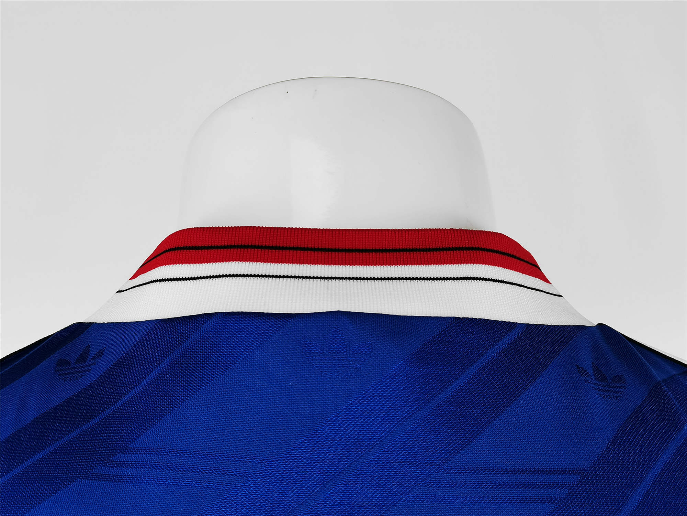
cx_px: 344
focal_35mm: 43
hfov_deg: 43.9
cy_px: 258
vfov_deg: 33.6
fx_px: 853
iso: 100
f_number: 1.8
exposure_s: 1/60
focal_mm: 5.58
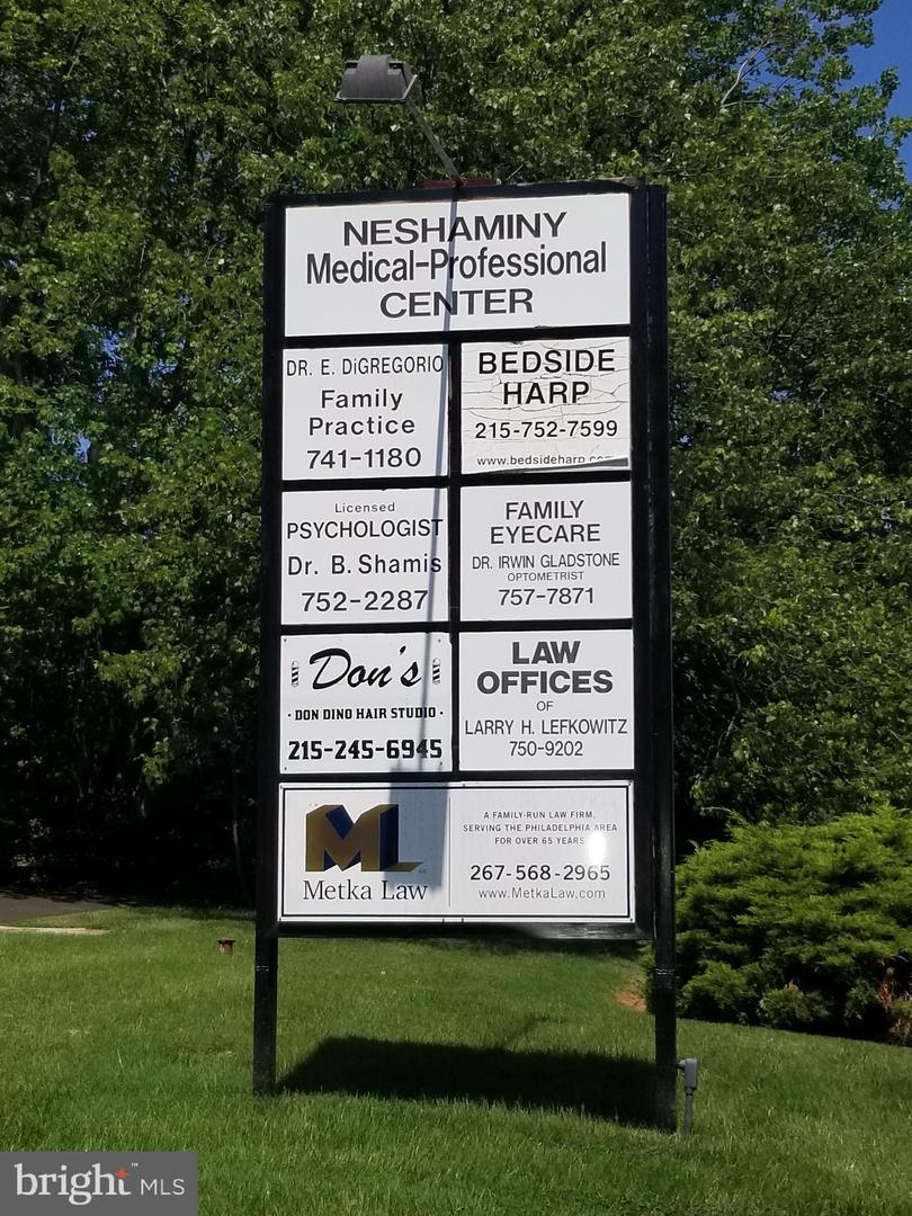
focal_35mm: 26
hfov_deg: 53.1
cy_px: 608
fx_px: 913
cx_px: 456
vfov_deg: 67.3
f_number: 1.7
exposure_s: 1/5747
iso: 50
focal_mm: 4.25
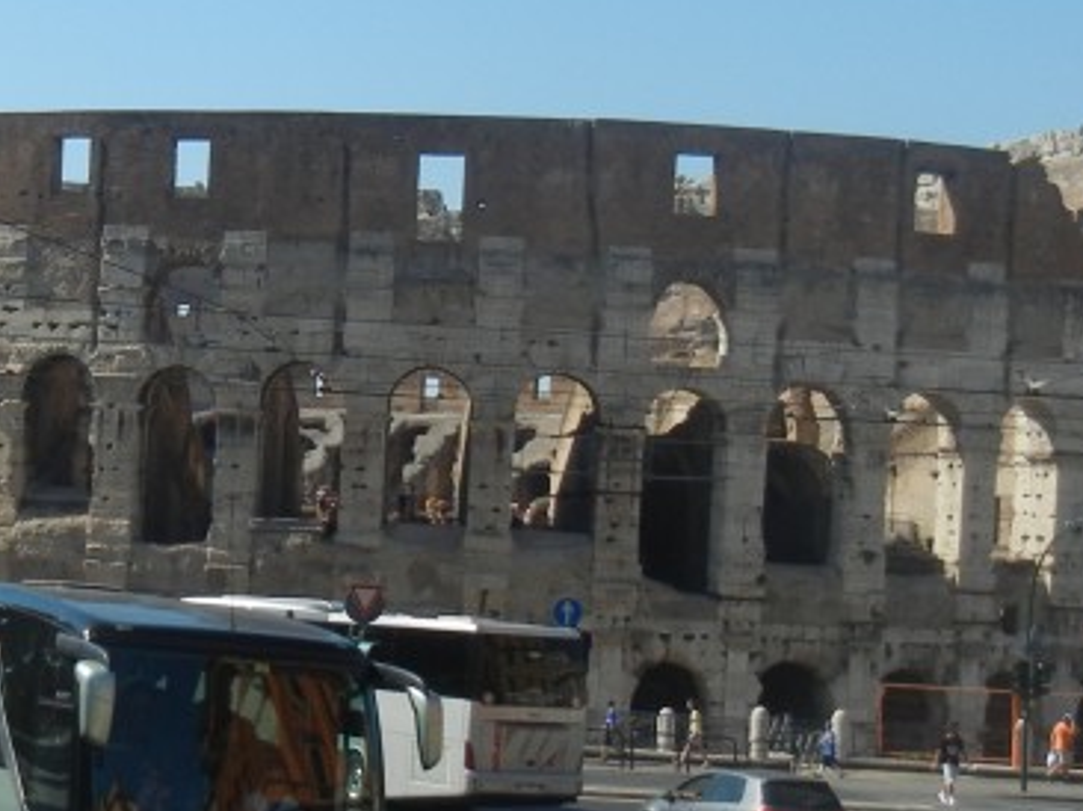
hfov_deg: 23.0
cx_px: 228
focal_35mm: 84
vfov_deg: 17.5
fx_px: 2626
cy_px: 459
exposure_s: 1/400
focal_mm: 5.4
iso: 160
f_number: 7
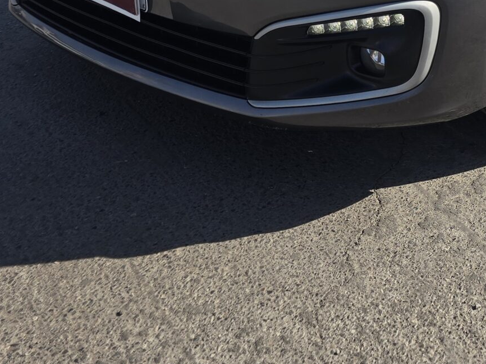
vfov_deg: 19.7
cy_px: -119
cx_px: 455
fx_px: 954
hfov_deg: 27.4
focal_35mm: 68
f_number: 1.7
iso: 12
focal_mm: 6.3
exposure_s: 1/533
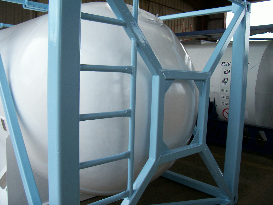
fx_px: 268
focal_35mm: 34
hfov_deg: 54.0
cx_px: 136
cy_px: 102
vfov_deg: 41.8
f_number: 2.7
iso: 80
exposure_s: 1/454
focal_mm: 5.6
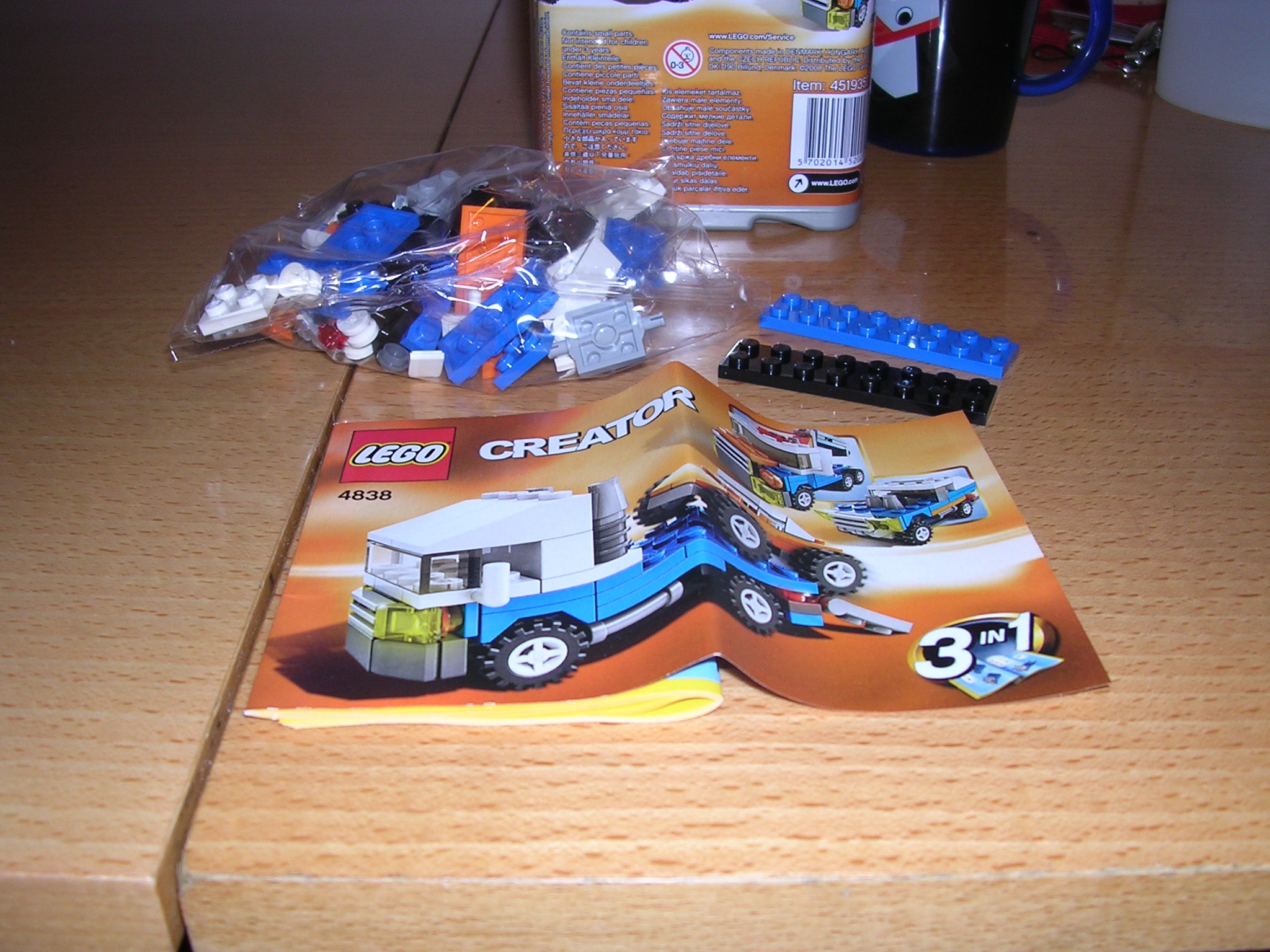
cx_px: 635
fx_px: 1394
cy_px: 476
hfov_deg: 49.0
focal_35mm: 38
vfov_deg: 37.7
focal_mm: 5.8
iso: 100
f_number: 2.8
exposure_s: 1/60.1
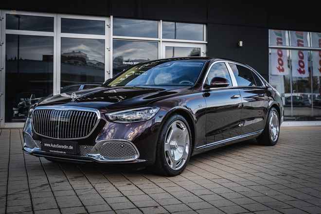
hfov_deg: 47.4
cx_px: 160
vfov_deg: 32.6
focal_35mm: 41
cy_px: 107
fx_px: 366
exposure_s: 1/160
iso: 500
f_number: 5
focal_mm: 41
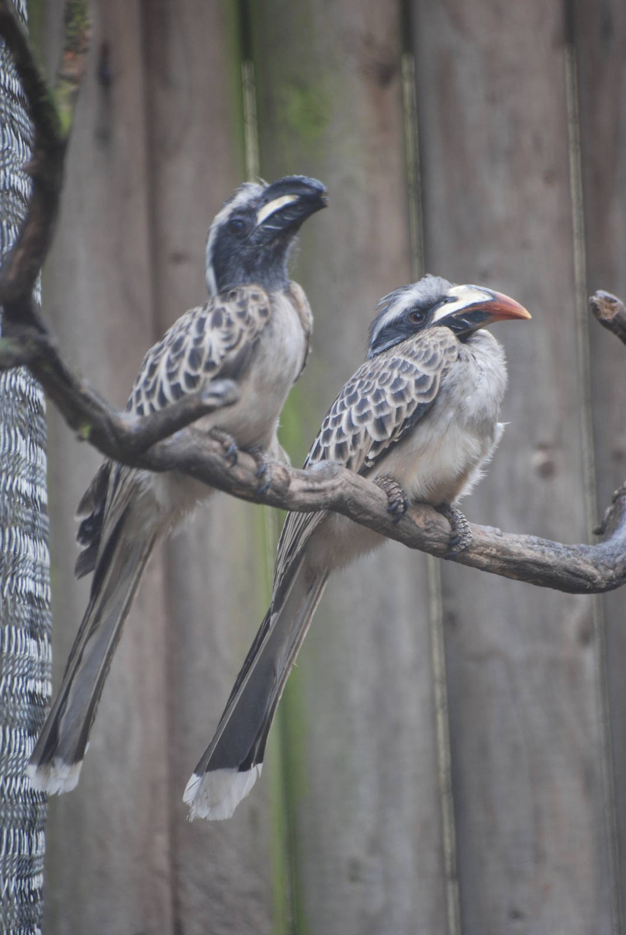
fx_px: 11704
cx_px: 313
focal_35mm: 450
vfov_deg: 4.6
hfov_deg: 3.1
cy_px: 468
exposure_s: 1/125
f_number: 5.6
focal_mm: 300
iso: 400
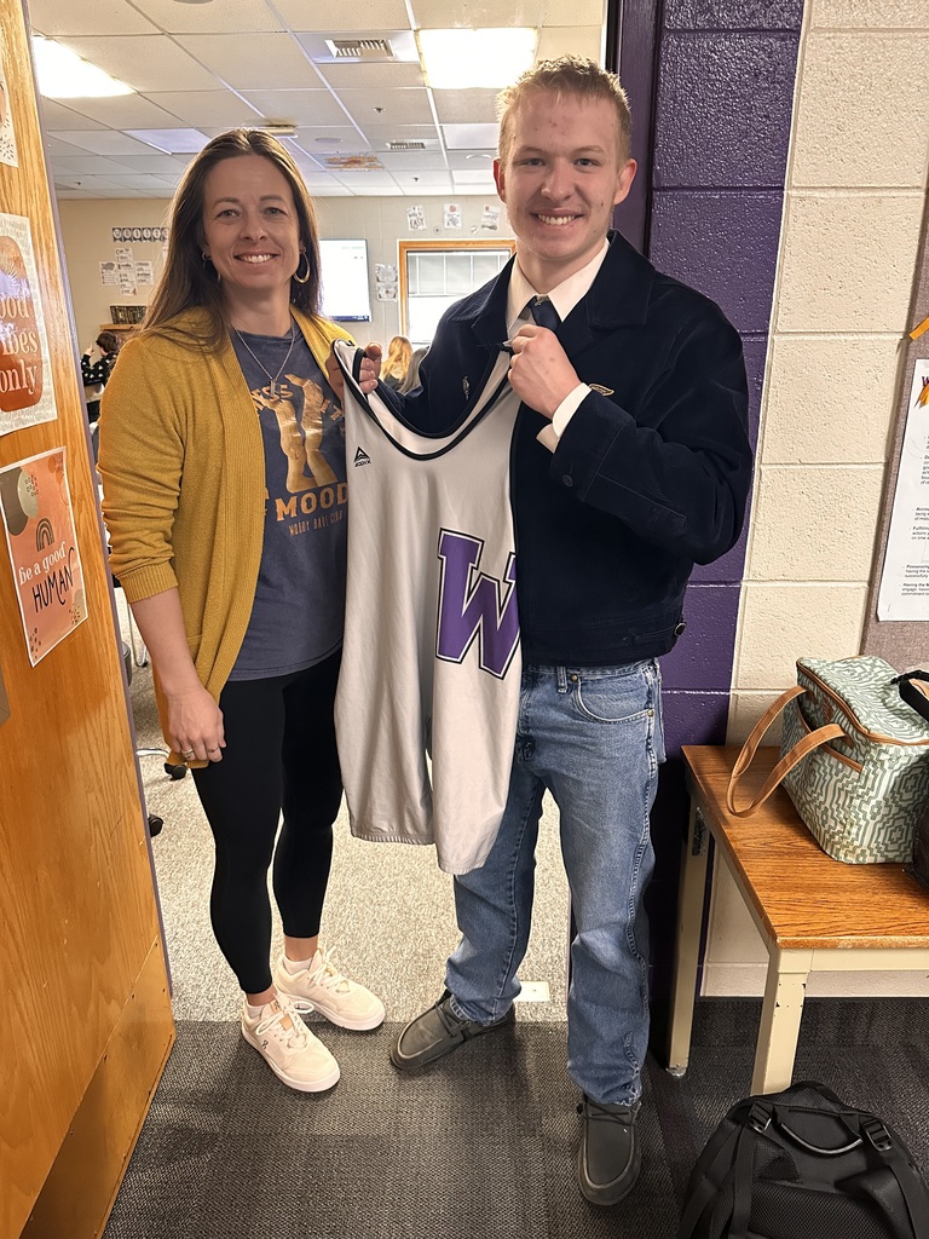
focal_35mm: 24
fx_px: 859
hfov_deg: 56.8
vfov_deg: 71.6
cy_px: 620
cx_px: 464
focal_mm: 6.86
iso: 640
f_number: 1.78
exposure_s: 1/60
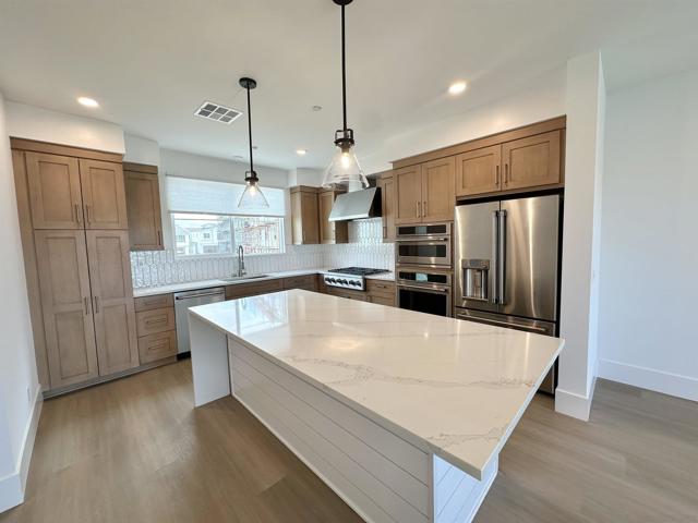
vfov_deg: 85.7
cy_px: 262
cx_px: 349
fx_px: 282
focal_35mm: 14
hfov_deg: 102.1
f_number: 2.2
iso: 80
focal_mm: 2.22
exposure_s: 1/120
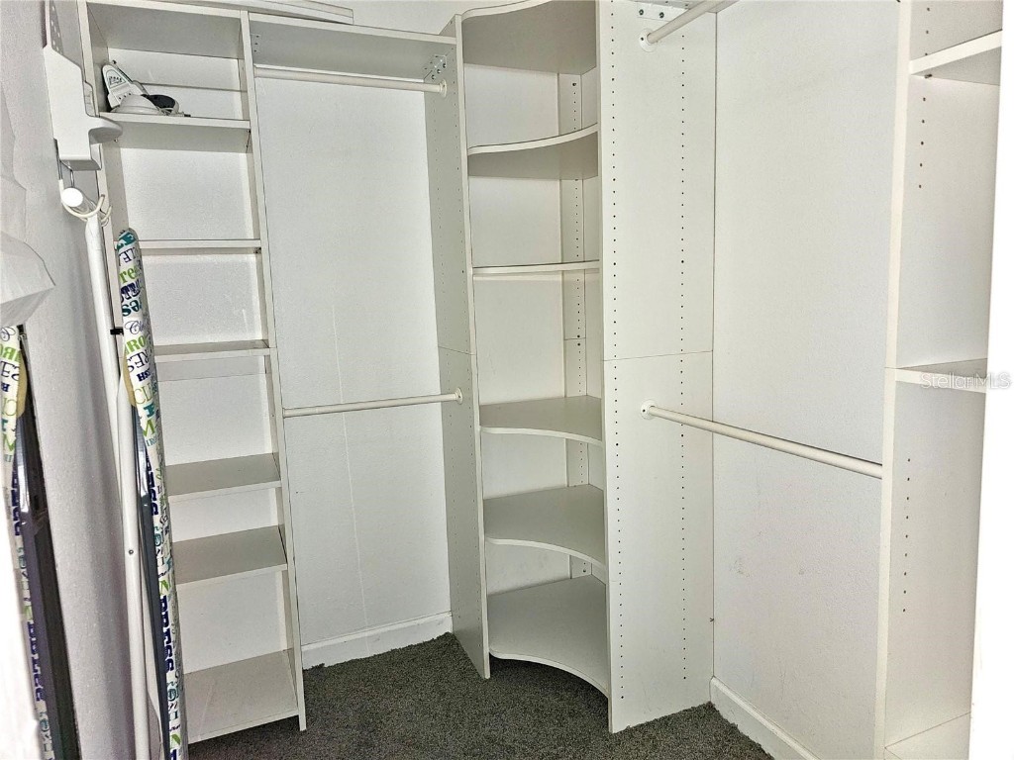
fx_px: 674
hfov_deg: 73.9
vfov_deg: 58.9
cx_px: 507
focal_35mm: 23
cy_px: 380
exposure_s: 1/25.9
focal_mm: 6.3
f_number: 1.7
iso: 80
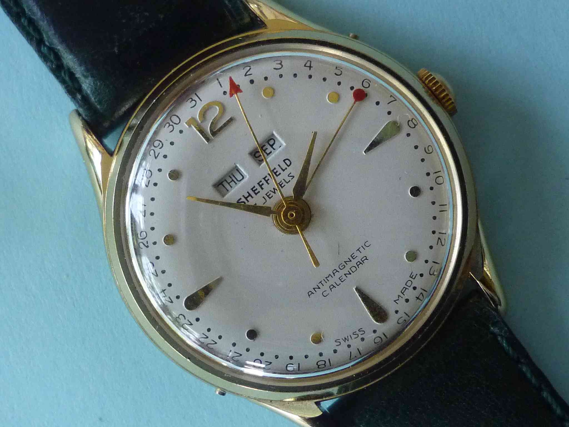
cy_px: 214
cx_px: 284
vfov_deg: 22.6
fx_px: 1068
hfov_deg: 29.8
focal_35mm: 65
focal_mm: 5.8
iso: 320
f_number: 3.6
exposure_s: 1/30
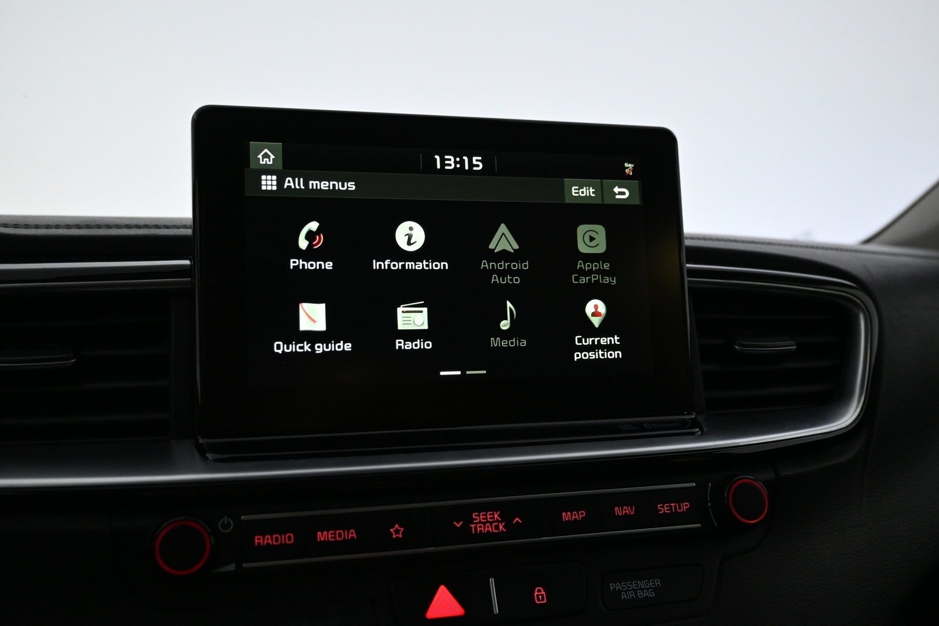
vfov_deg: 40.0
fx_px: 861
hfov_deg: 57.2
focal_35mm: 33
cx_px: 470
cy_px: 313
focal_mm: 22
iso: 1250
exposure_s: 1/40
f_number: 4
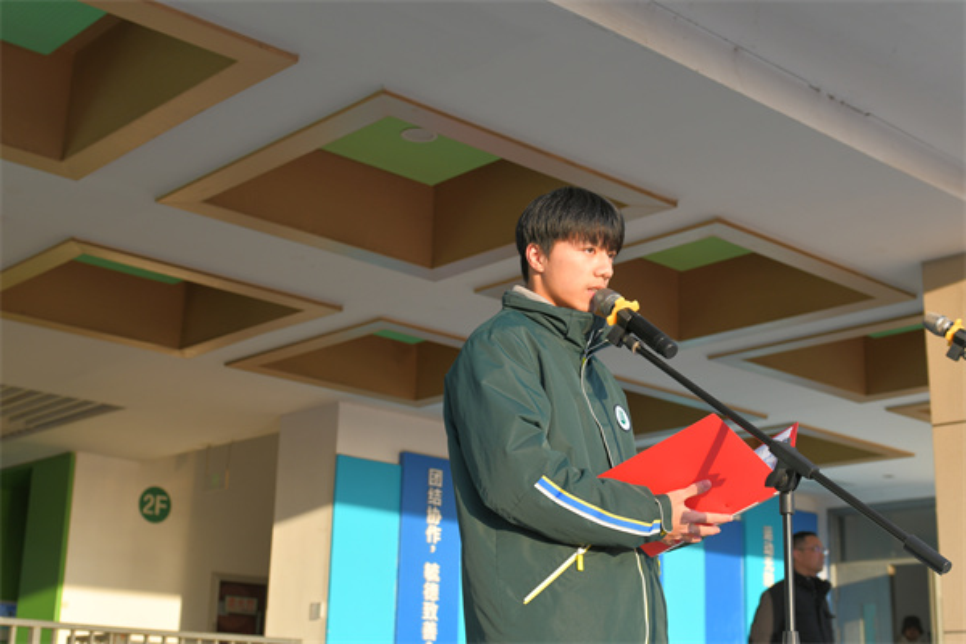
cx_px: 483
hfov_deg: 38.2
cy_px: 322
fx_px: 1395
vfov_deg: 26.0
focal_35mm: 52
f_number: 4
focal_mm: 35
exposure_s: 1/320
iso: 100
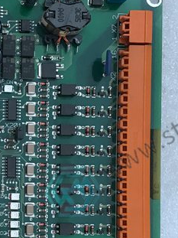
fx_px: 617
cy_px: 178
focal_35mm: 90
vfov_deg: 21.6
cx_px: 15
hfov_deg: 16.2
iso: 32
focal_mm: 3.99
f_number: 1.8
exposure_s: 1/33
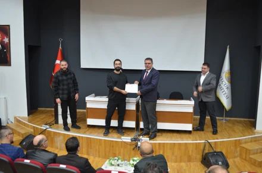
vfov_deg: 39.8
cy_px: 86
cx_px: 131
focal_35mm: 33
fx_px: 240
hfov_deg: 57.3
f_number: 3.8
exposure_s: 1/30
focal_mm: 22
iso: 1000
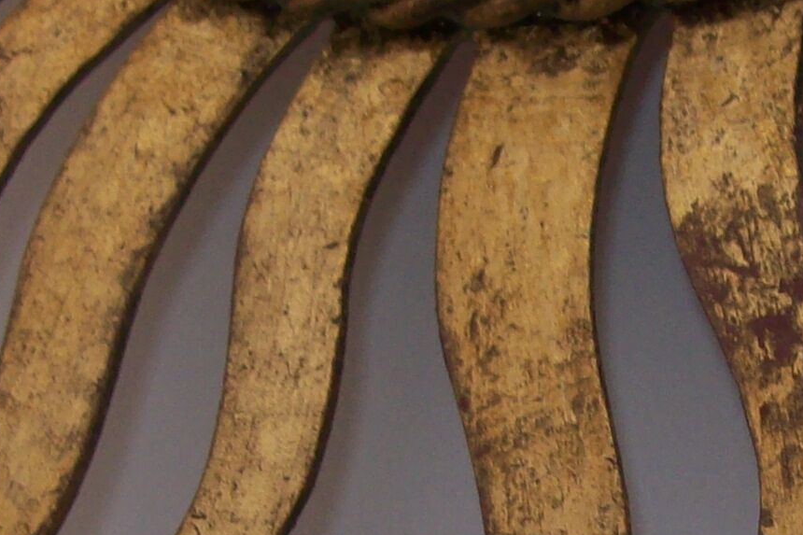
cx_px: 673
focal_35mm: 124
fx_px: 2765
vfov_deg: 10.8
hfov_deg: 16.4
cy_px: 689
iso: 80
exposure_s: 1/64
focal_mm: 6
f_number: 2.7
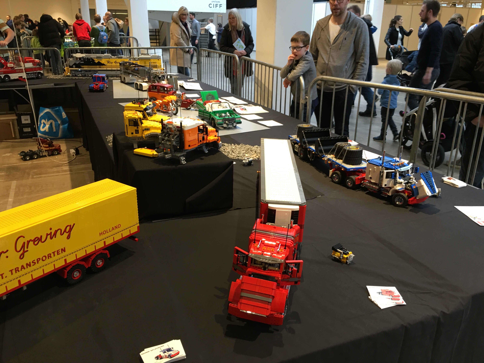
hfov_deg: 61.7
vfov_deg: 48.2
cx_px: 242
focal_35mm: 29
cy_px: 182
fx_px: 405
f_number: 2.2
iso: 50
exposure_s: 1/17
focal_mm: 4.15
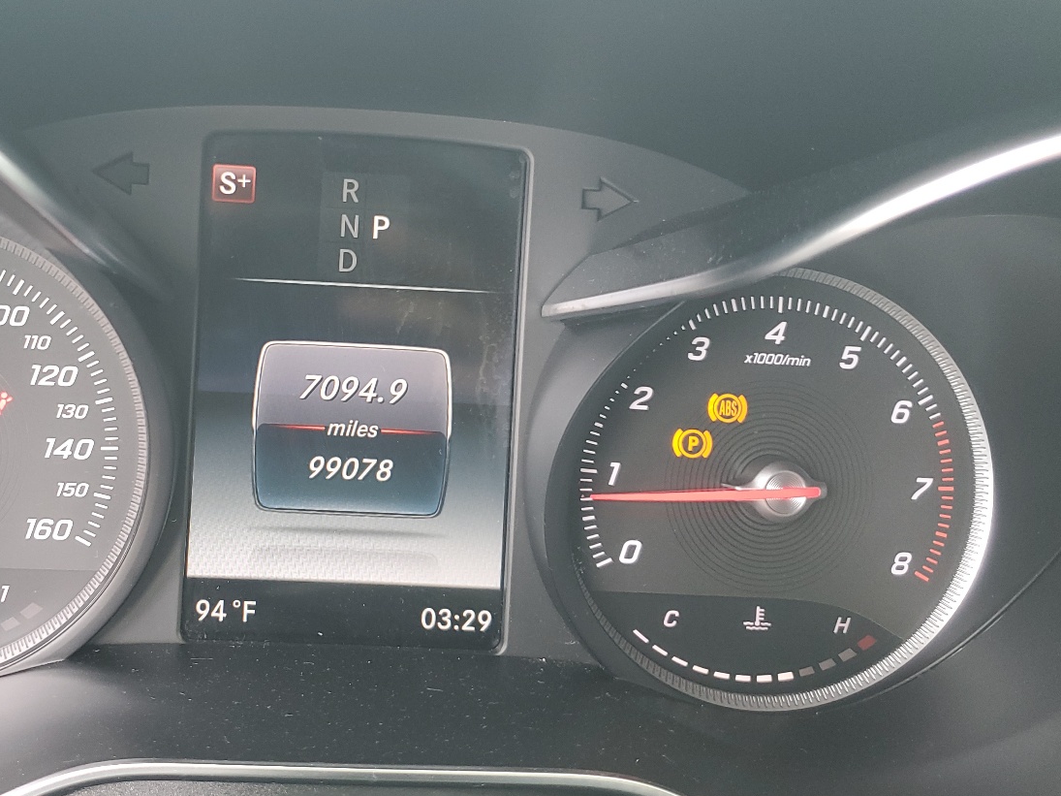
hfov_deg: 48.0
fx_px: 1165
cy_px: 318
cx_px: 333
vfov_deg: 37.6
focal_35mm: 38
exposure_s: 1/60.2
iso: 74
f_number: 1.5
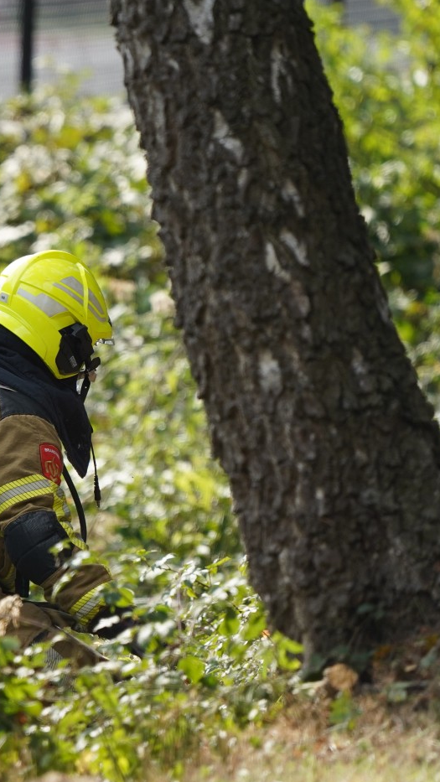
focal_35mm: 909
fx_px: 18849
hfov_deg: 1.3
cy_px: 367
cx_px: -54
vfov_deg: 2.4
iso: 400
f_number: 6.3
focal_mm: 500
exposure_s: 1/500
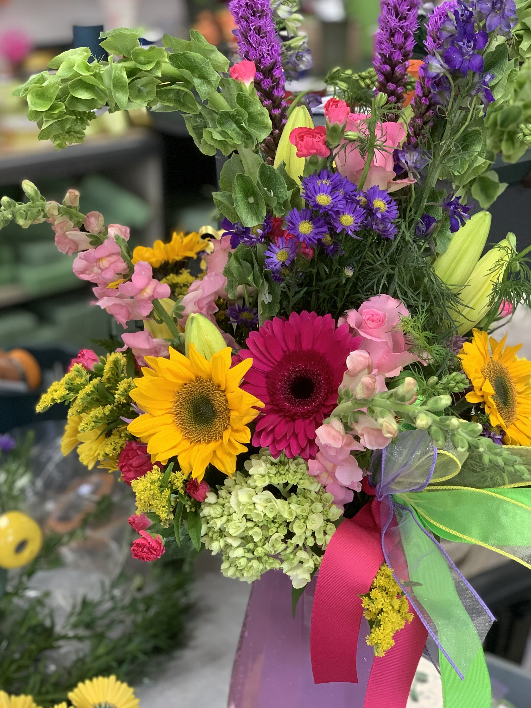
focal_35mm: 63
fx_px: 1289
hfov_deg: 23.3
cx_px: 317
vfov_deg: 30.7
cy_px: 377
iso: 100
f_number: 2.4
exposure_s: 1/60
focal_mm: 6
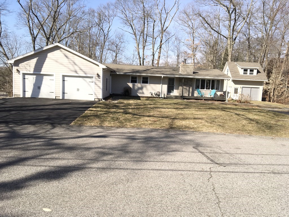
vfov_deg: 48.2
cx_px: 144
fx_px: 242
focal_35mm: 29
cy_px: 108
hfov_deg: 61.7
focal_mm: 4.15
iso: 32
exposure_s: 1/1972
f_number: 2.2
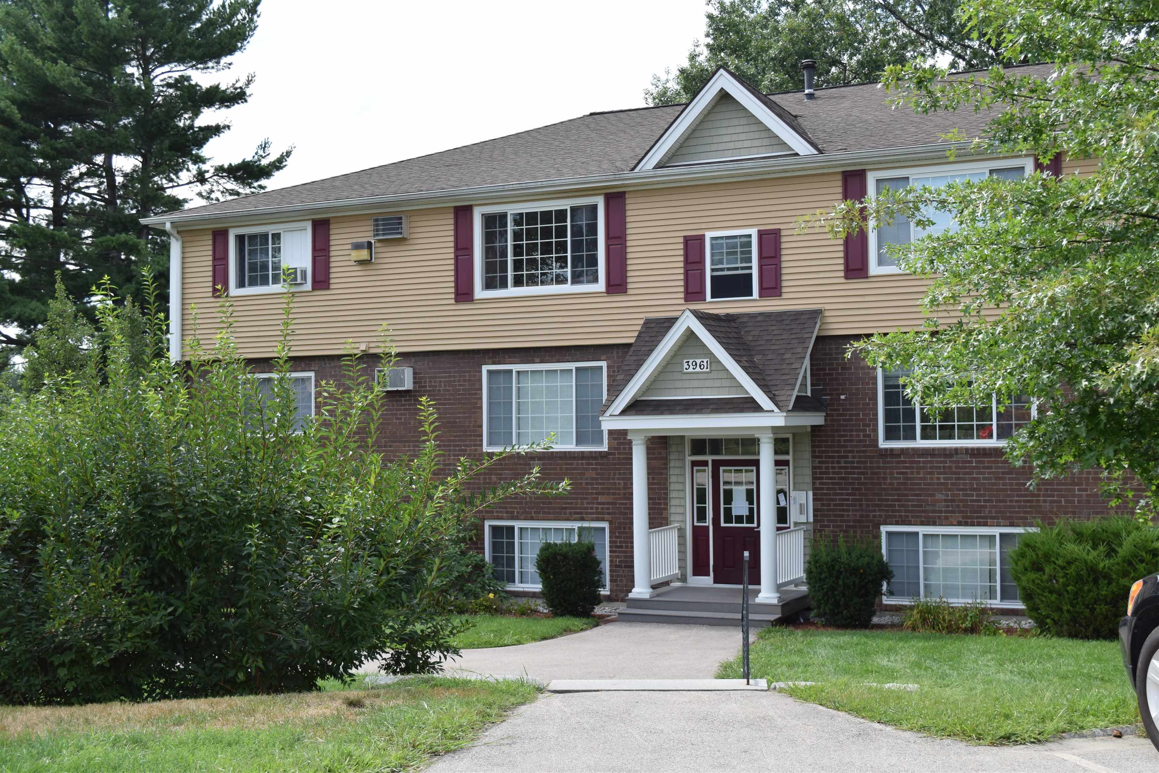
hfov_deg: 43.6
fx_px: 1449
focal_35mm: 45
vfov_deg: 29.9
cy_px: 386
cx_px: 580
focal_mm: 30
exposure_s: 1/200
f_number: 7.1
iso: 100
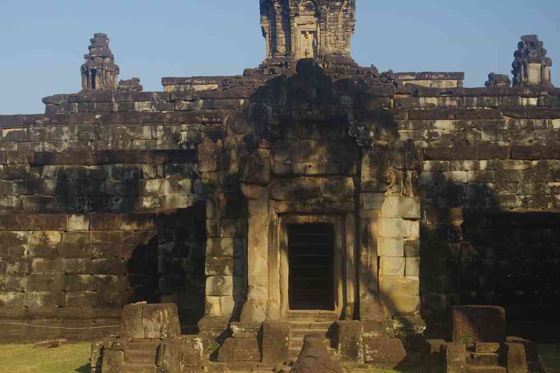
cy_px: 186
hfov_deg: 35.1
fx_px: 887
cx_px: 280
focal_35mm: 57
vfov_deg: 23.8
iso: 100
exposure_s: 1/60
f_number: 8
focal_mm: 38
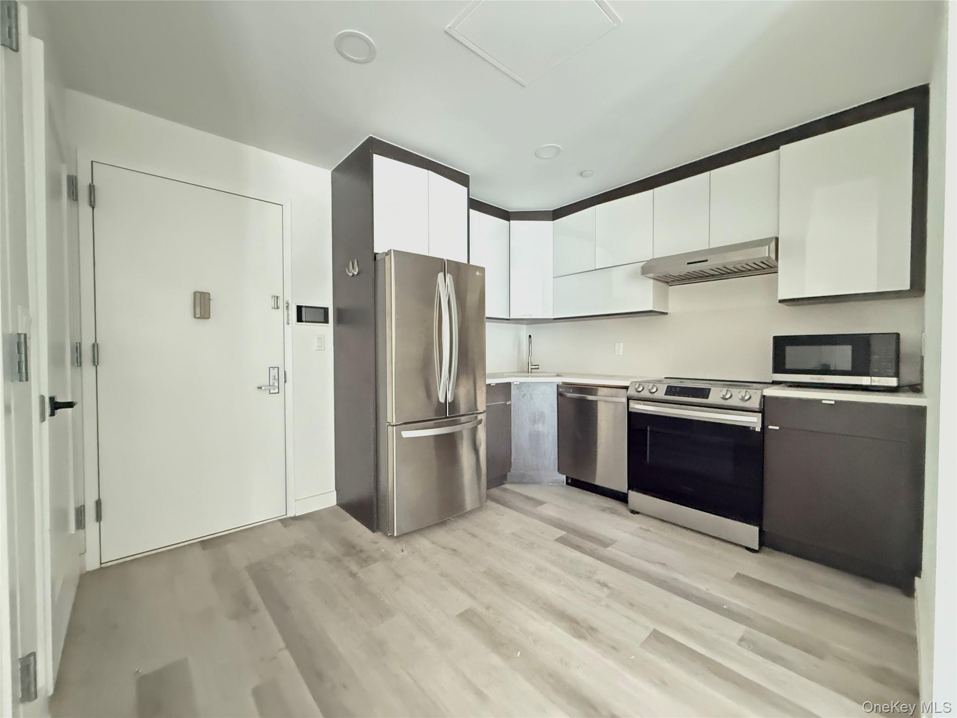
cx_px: 478
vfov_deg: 85.7
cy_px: 359
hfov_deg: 102.1
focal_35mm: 14
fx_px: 387
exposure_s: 1/24
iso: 2500
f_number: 2.2
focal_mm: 2.22
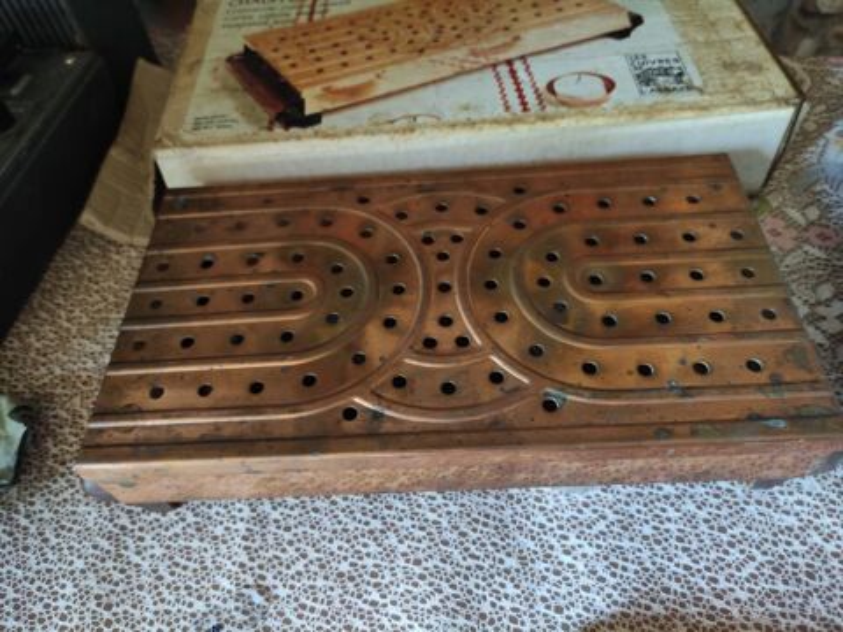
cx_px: 422
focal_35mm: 25
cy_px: 316
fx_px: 609
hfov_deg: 69.4
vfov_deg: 54.9
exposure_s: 1/20
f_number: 1.89
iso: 1254
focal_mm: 5.43
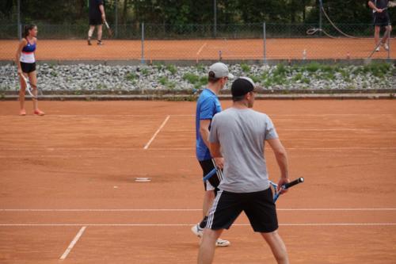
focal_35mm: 192
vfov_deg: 7.1
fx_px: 2111
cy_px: 132
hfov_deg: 10.7
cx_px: 198
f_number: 6.3
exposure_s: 1/320
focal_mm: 128
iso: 100
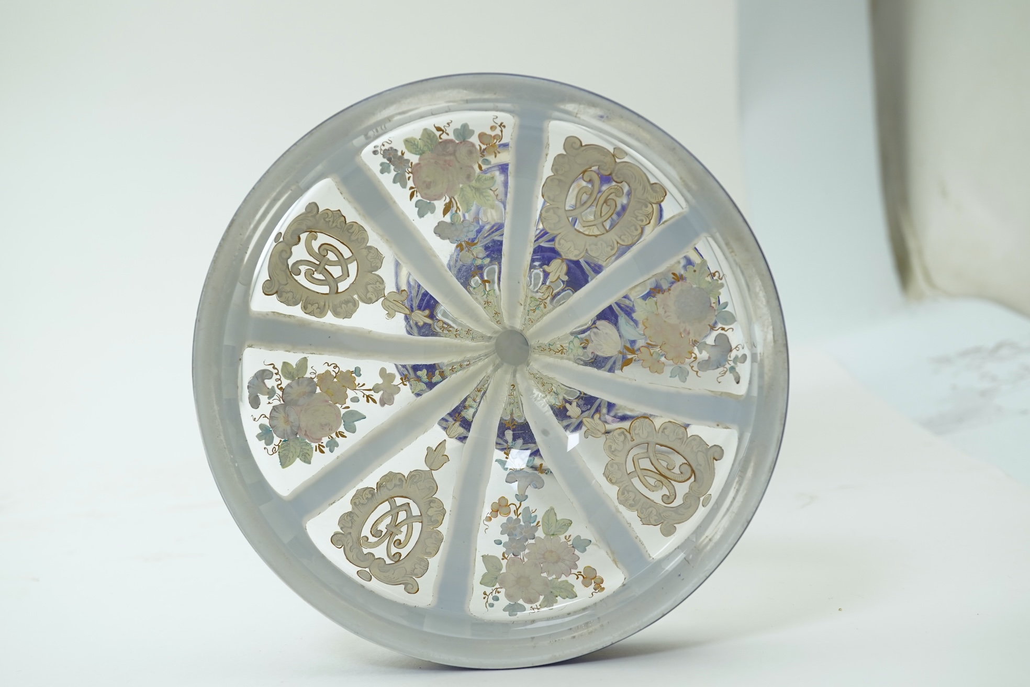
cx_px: 515
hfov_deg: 43.6
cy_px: 344
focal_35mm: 45
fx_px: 1287
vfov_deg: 29.9
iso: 640
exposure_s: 1/50
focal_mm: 30
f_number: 10
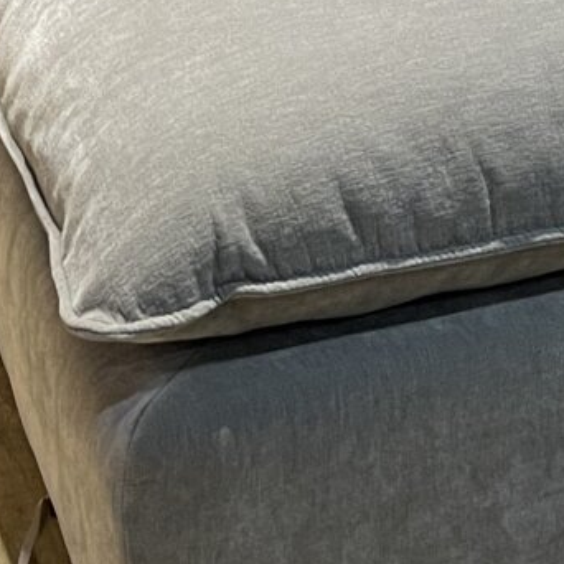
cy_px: -129
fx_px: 2286
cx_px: 638
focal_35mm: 124
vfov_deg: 13.6
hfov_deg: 13.7
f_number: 1.6
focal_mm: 5.1
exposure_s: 1/60
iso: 100
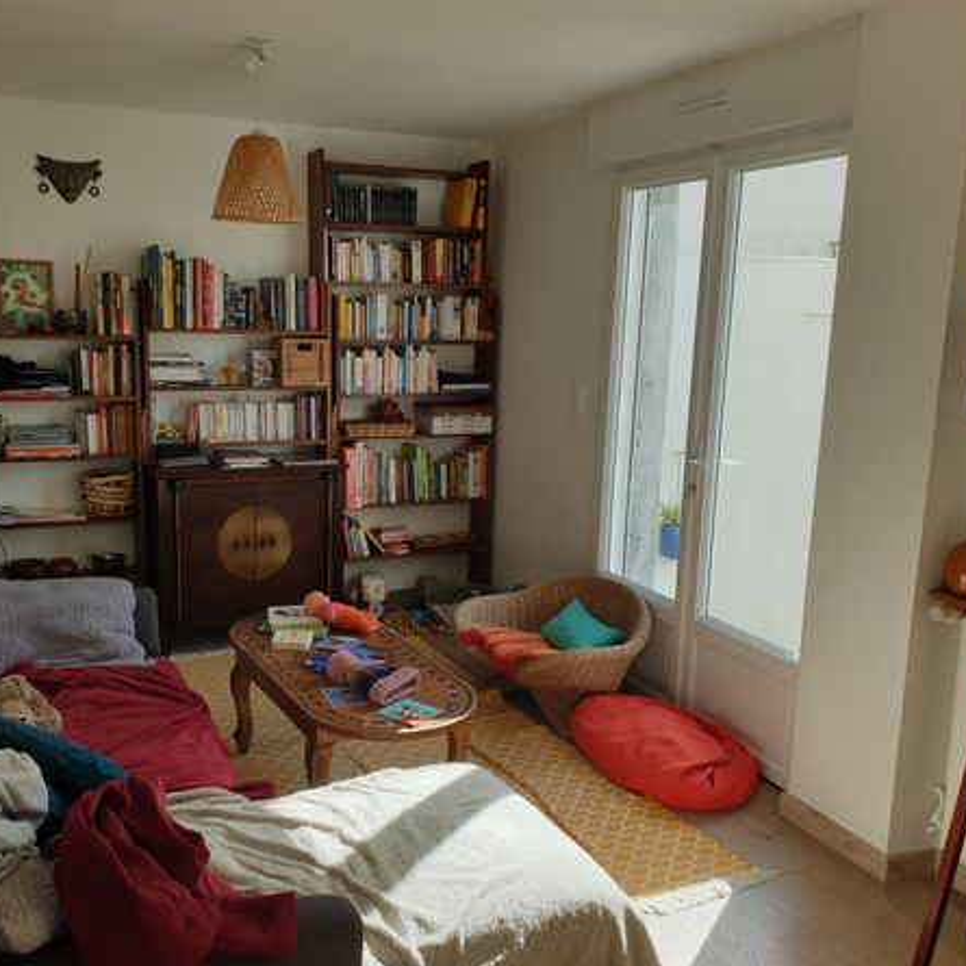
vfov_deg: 52.5
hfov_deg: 52.2
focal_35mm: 31
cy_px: 484
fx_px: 979
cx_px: 393
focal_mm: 4.3
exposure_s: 1/301
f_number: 2.4
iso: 50
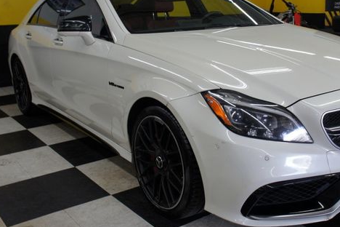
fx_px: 387
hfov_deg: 46.7
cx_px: 224
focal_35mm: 41
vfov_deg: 32.6
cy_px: 100
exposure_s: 1/50
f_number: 5
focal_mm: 20
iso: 200
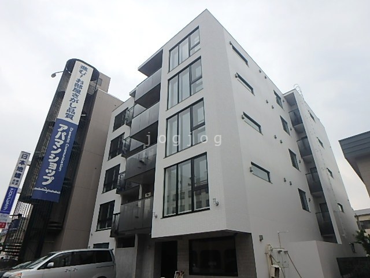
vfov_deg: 63.4
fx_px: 224
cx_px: 185
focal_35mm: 21
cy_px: 139
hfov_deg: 79.0
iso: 125
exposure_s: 1/400
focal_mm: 3.7
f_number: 3.5
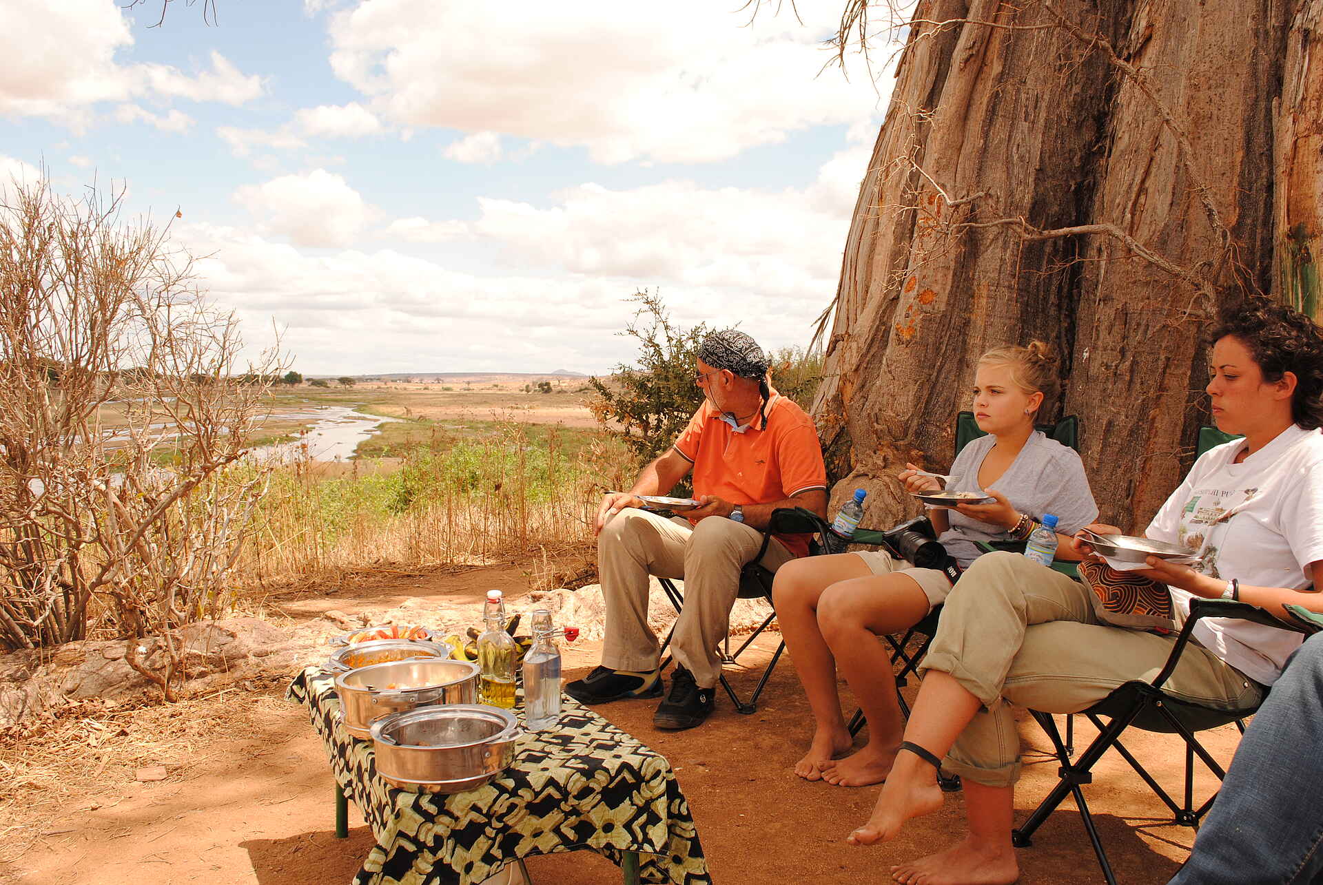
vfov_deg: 43.7
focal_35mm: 30
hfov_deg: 61.9
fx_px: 1104
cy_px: 442
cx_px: 662
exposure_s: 1/320
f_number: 9
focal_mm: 20
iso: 200
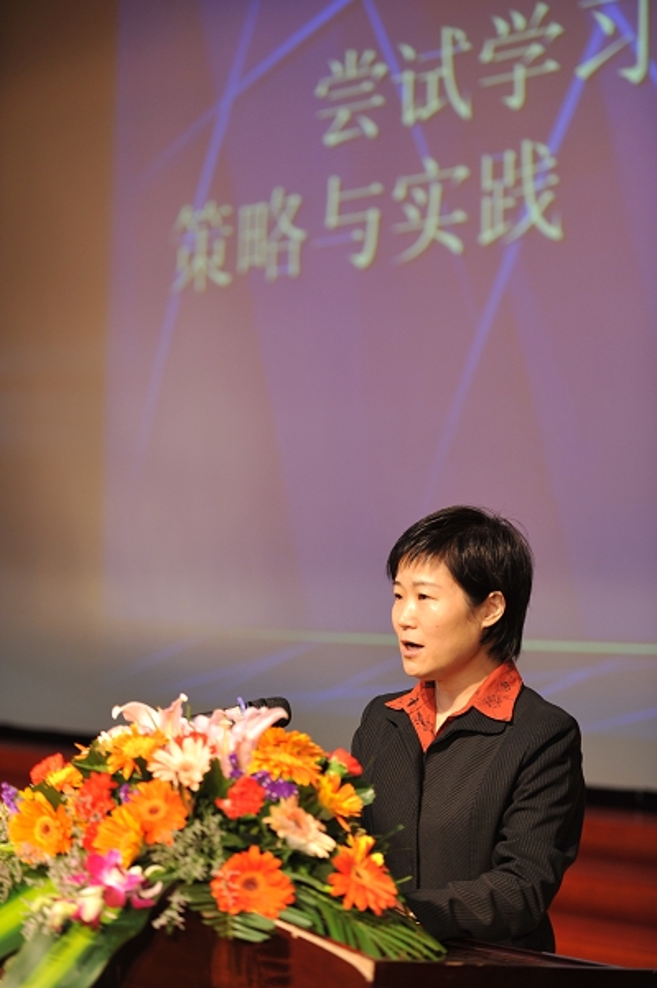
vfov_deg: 28.9
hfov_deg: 19.4
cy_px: 494
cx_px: 328
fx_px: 1919
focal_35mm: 70
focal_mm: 70
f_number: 2.8
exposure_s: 1/40
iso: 640
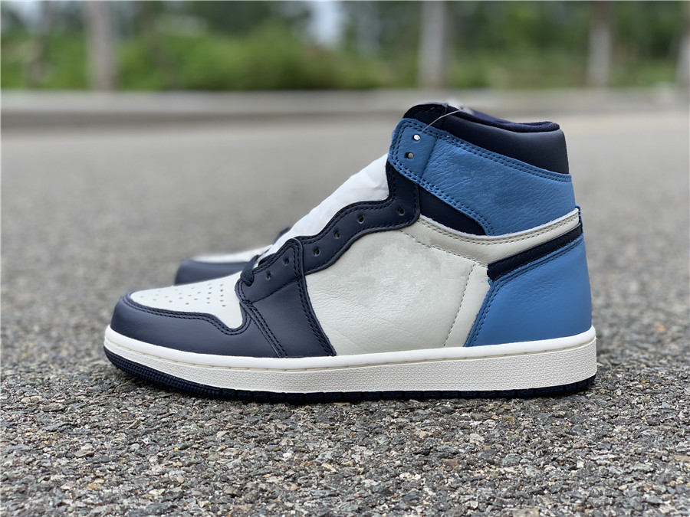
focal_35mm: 52
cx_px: 345
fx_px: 1037
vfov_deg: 28.0
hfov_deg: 36.8
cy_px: 258
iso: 16
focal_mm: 6
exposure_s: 1/571
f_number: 2.4
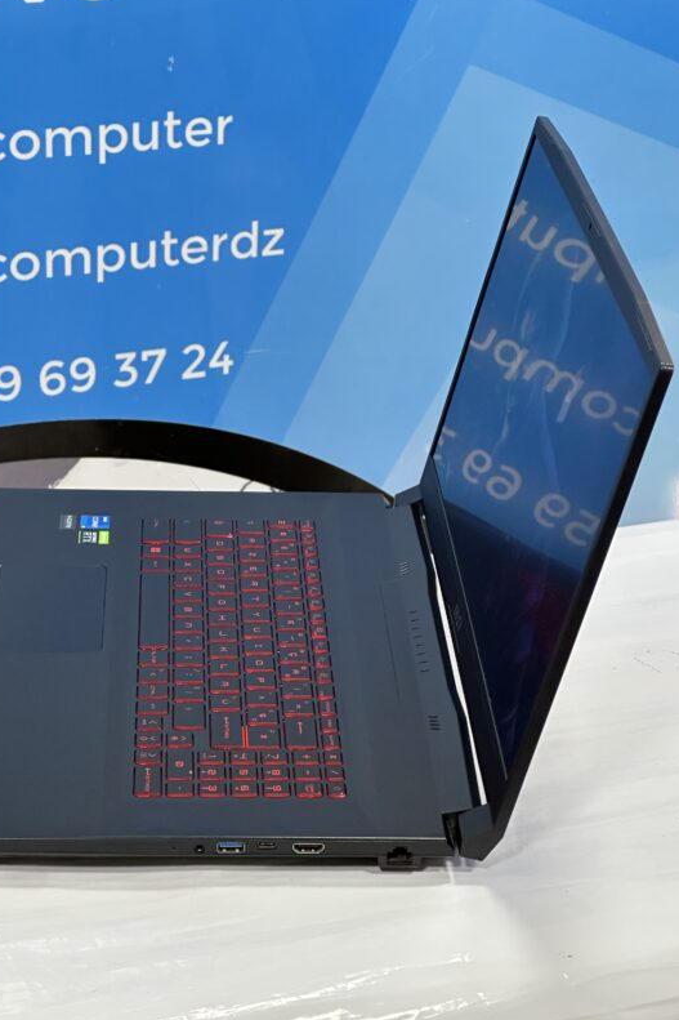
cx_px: 307
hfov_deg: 16.8
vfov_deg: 25.1
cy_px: 507
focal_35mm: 81
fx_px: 2292
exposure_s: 1/100
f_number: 2.8
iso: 320
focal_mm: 9
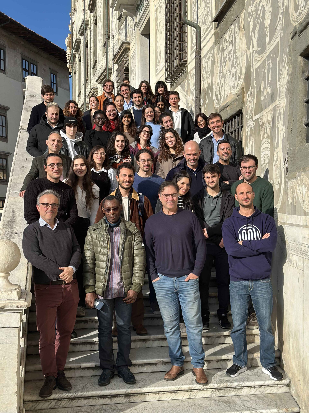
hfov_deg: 30.3
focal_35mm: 48
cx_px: 154
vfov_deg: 39.7
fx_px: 571
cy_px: 206
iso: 100
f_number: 1.78
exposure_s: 1/4016
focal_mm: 6.86
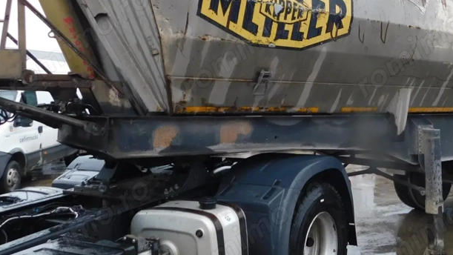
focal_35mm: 41
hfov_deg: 47.8
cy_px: 53
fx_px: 493
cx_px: 333
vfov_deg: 28.4
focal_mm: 4
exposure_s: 1/50
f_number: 3
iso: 125
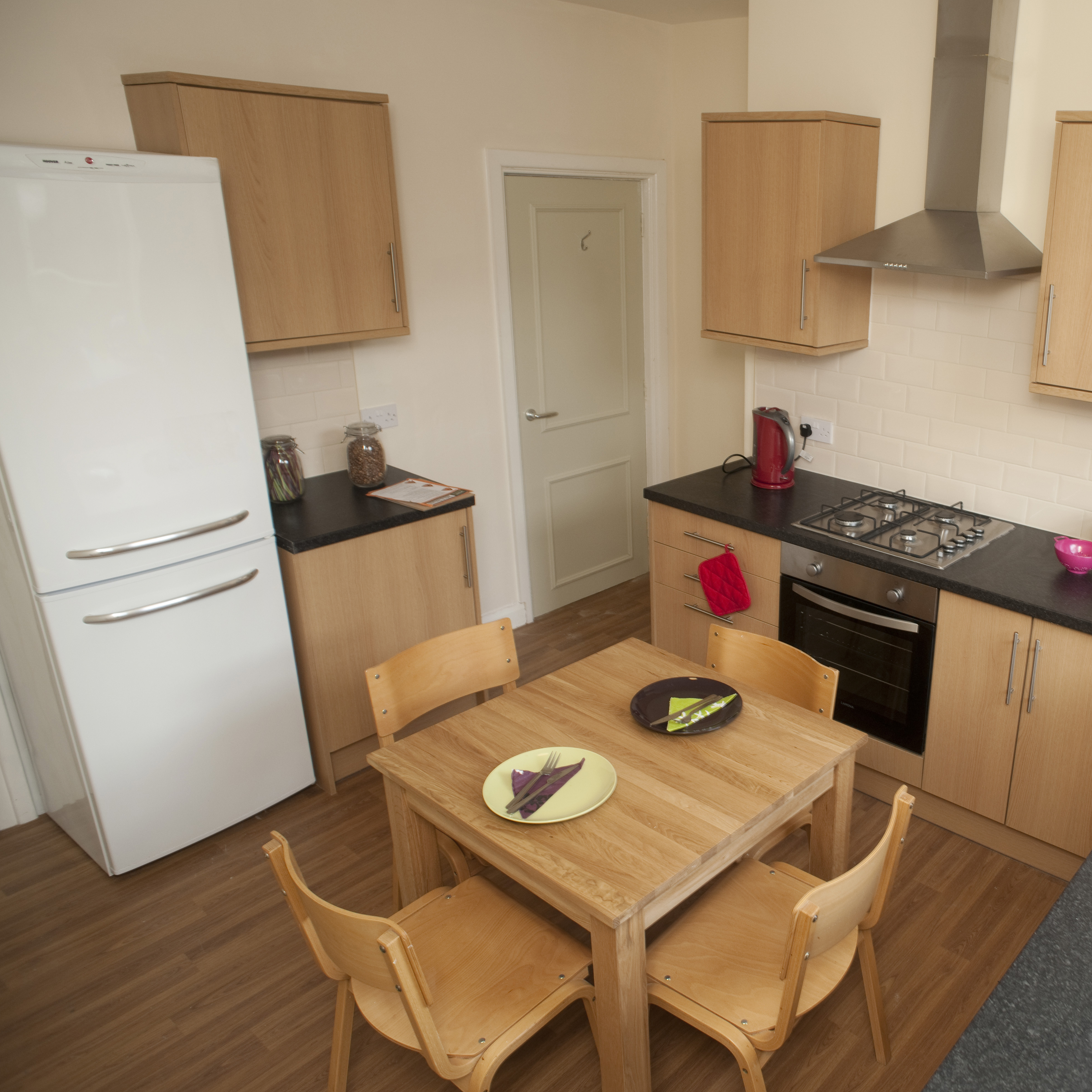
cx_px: 834
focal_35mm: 26
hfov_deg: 57.5
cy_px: 536
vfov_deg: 60.9
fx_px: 928
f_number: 5.6
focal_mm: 20
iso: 200
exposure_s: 1/40
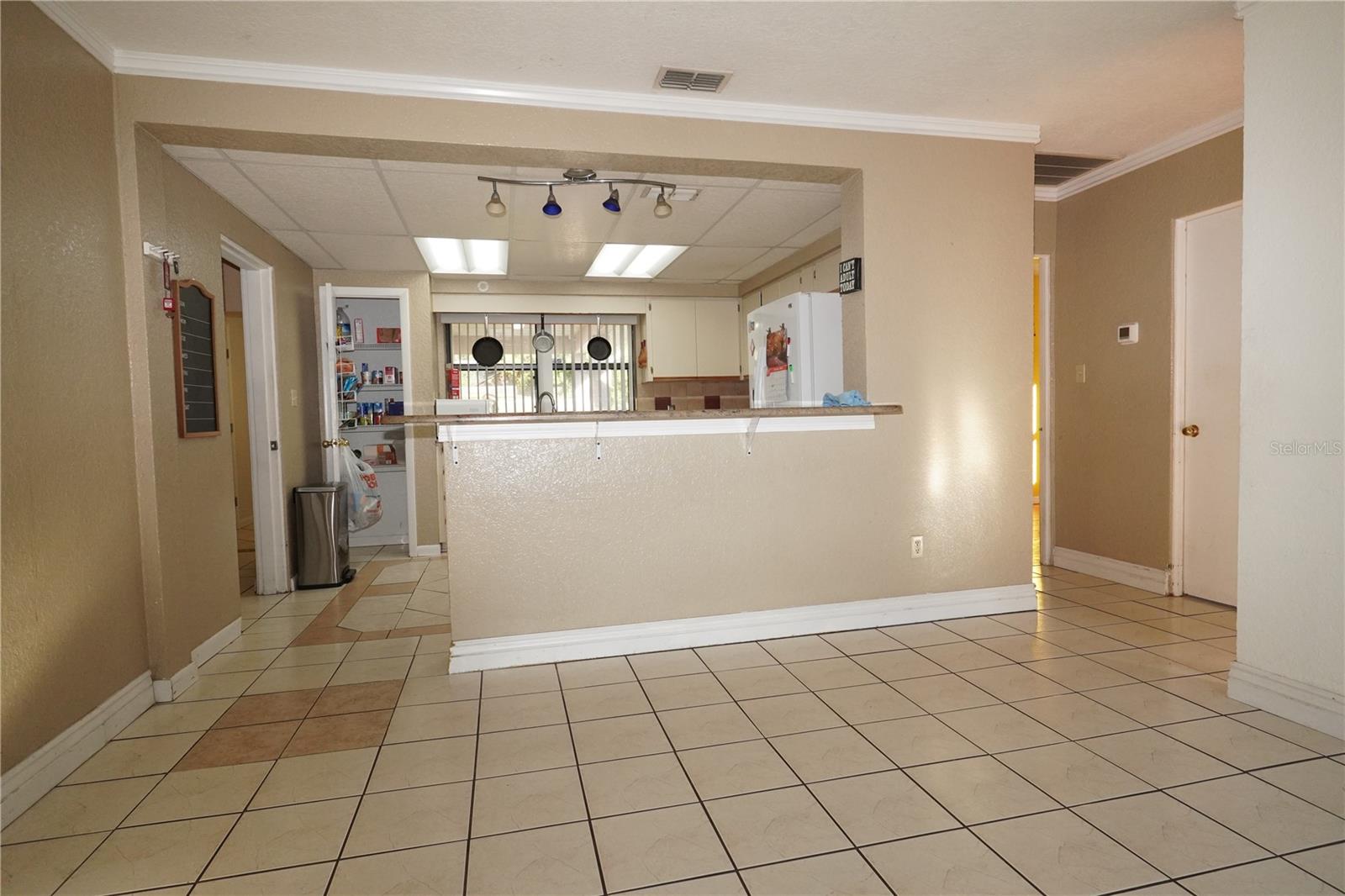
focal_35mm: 20
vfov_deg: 61.3
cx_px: 672
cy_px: 448
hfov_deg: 83.3
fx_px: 756
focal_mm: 13.5
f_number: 5.6
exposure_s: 1/250
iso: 1600
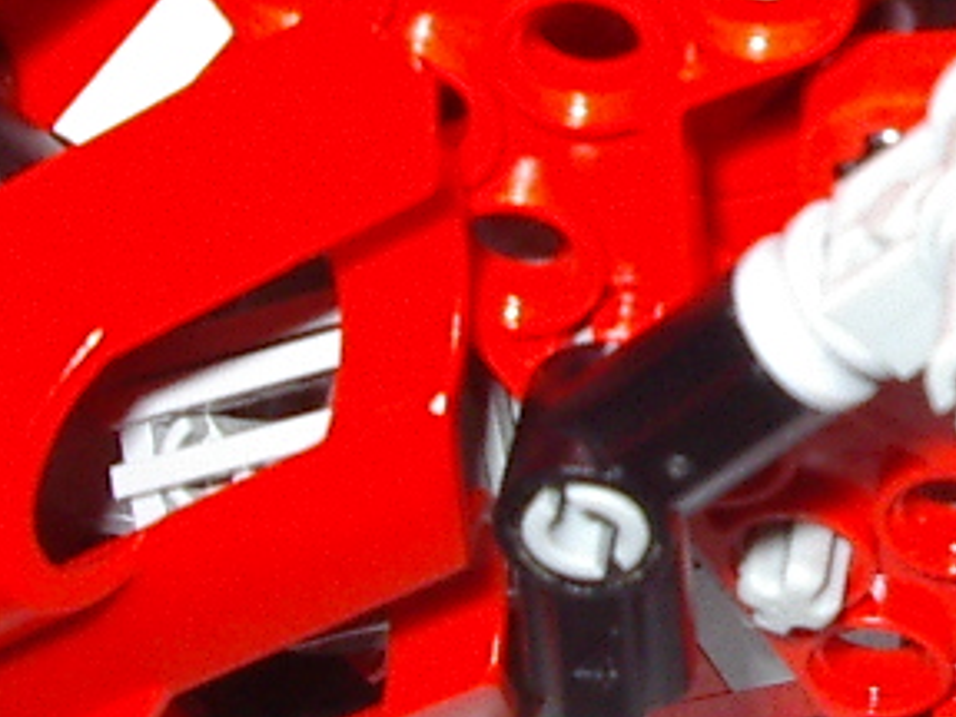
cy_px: 100
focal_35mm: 135
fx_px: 3728
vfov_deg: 10.9
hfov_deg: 14.4
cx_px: 966
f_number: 4.8
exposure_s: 1/60
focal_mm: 5.8
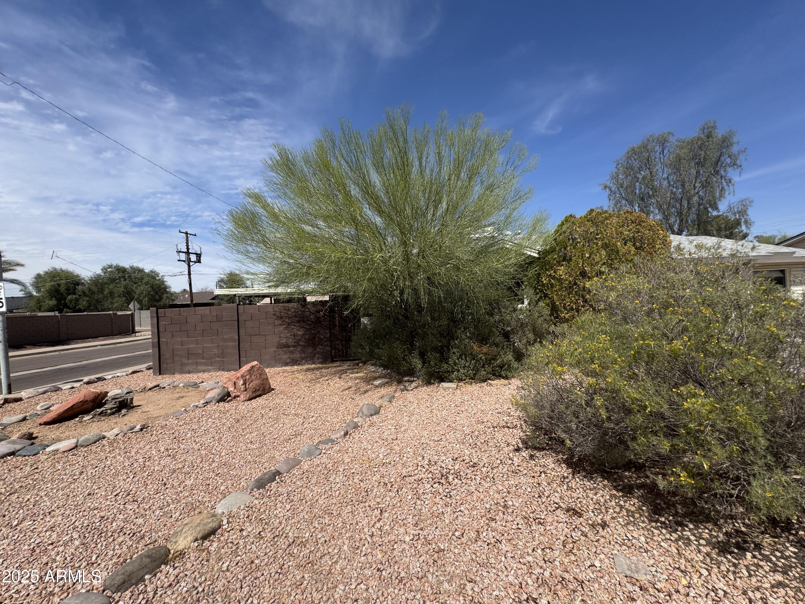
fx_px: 326
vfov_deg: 85.7
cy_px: 302
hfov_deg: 102.1
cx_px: 402
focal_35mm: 14
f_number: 2.2
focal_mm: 2.22
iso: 40
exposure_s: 1/1927
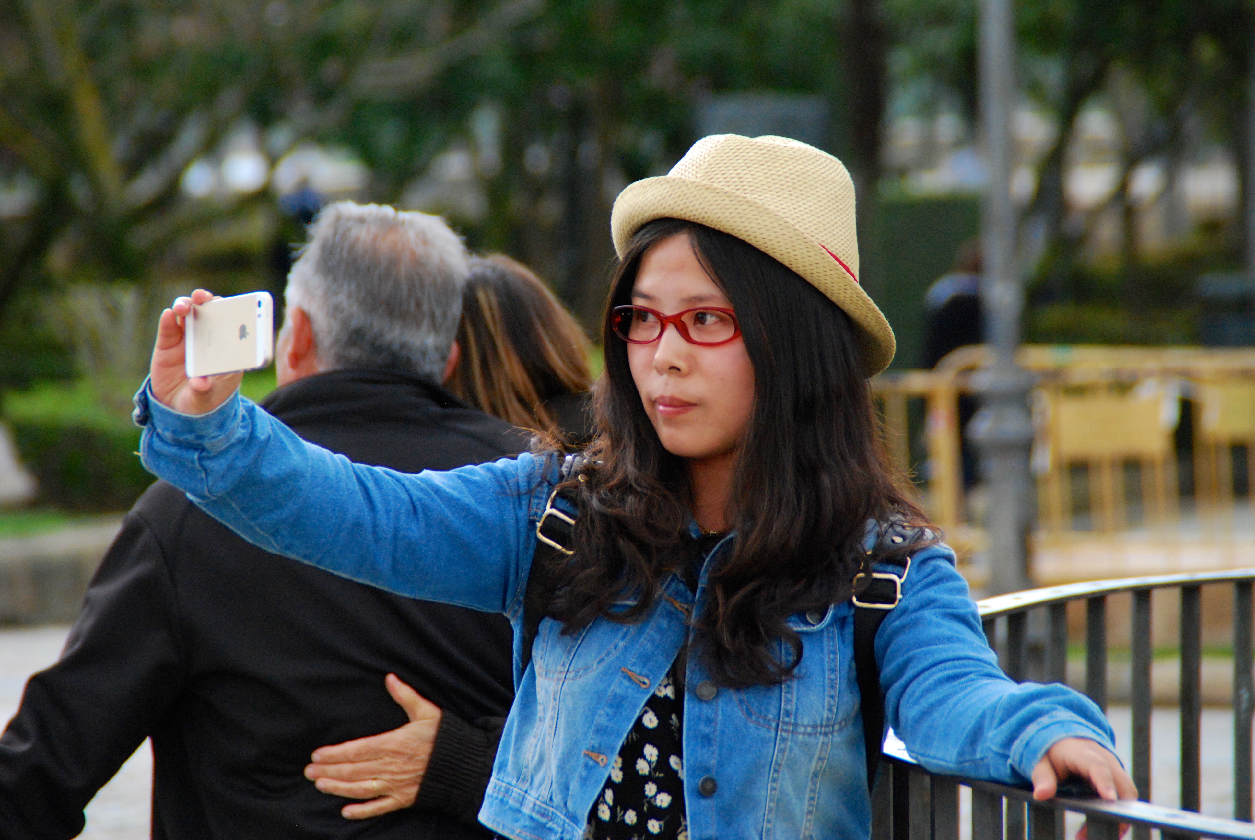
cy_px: 420
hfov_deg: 6.9
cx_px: 628
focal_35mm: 300
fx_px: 10471
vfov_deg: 4.6
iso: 1100
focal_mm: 200
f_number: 6.3
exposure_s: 1/500
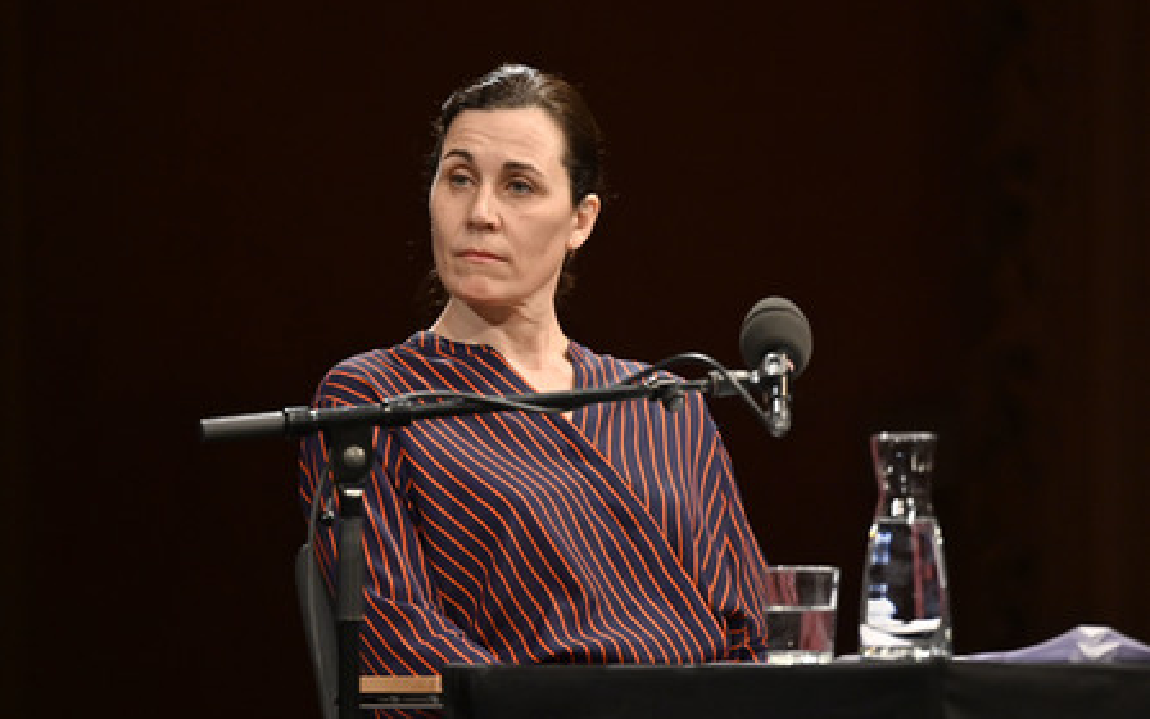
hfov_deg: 10.5
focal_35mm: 200
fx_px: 6268
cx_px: 574
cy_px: 375
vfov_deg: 6.6
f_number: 2.8
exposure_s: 1/400
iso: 1250
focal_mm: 195
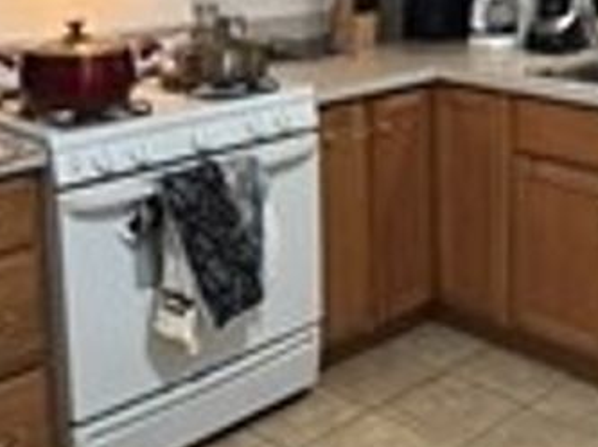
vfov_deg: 28.2
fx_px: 863
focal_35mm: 50
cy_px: 66
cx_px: 418
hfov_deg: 37.6
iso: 1000
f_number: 1.78
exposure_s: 1/60
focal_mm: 6.76
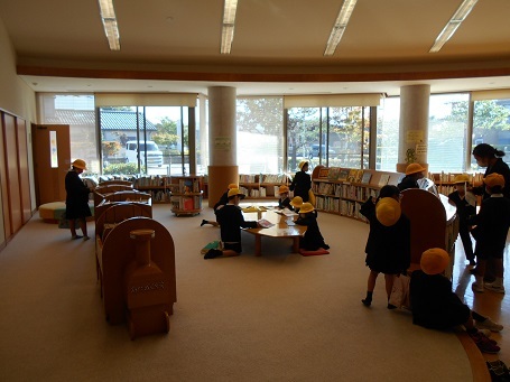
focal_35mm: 26
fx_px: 383
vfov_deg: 53.0
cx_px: 255
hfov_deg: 67.3
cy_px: 191
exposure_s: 1/125
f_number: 3.2
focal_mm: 4.6
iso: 80
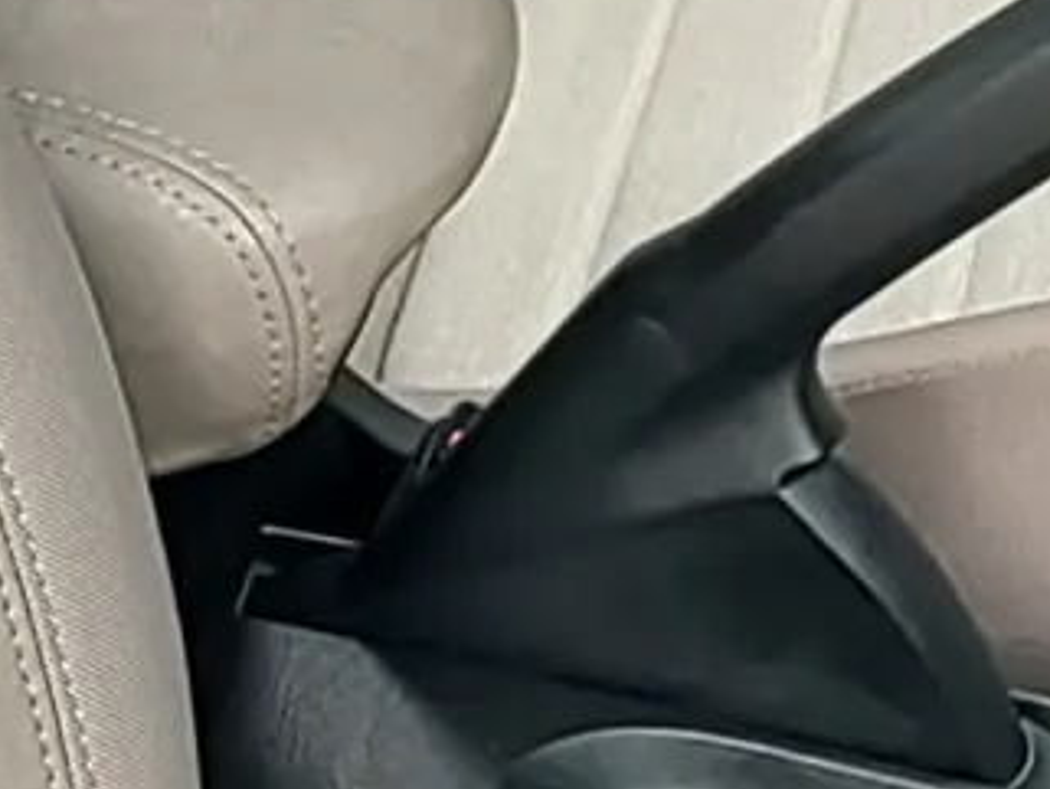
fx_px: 5341
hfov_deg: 11.2
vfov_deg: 8.4
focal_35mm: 176
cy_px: 507
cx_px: 527
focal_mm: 5.56
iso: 100
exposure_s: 1/130
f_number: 1.8
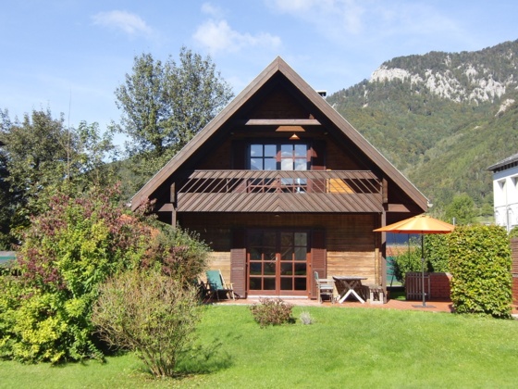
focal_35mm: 40
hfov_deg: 46.8
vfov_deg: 36.0
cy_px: 194
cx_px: 259
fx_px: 599
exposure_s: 1/400
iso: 100
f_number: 3.8
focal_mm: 7.1
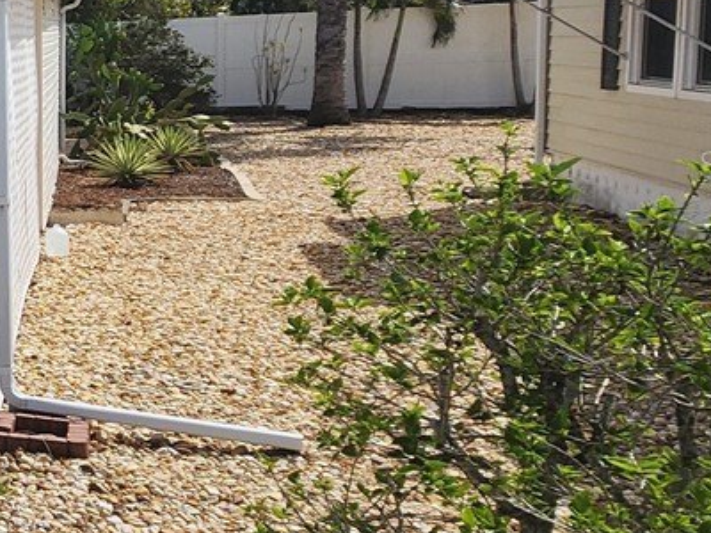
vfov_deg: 27.8
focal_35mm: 52
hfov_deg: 22.4
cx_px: -555
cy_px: 163
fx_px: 1068
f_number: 2.2
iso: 50
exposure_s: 1/2410
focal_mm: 2.2
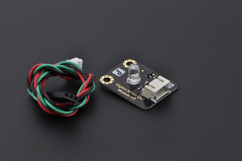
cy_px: 80
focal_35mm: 158
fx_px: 1058
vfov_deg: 8.7
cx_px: 121
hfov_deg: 13.1
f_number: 11
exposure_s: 1/60
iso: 400
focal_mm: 105
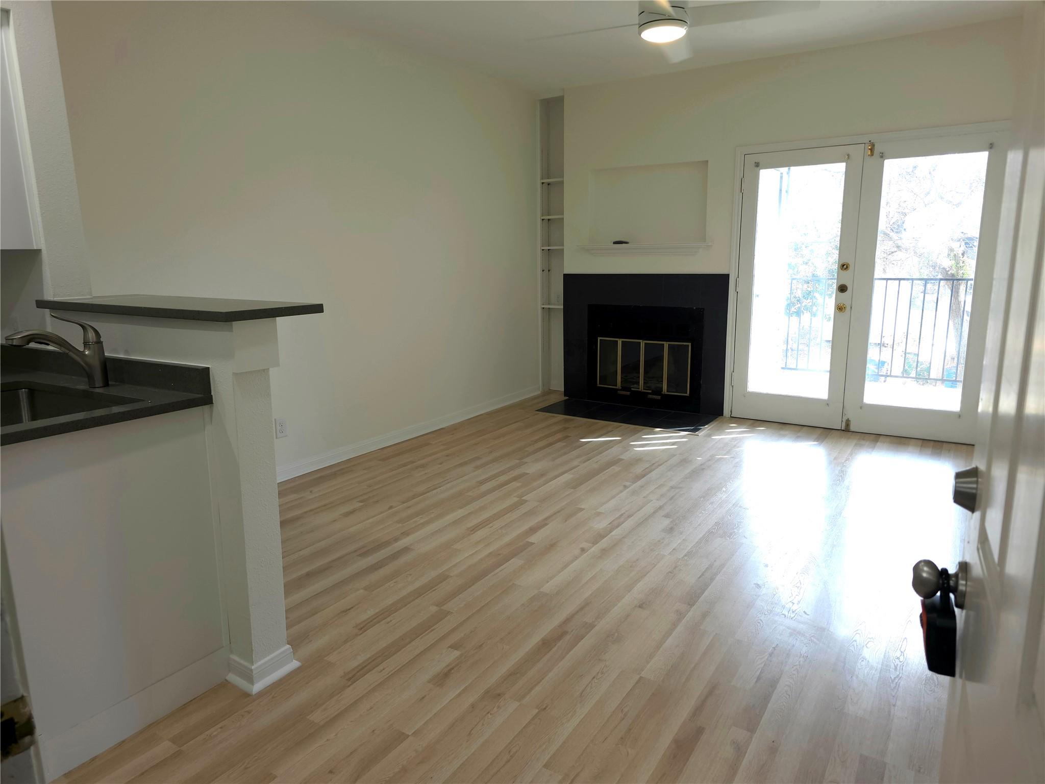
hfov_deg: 73.9
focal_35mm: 23
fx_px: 694
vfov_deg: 58.9
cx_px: 522
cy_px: 392
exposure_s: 1/60.2
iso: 32
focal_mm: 6.3
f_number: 1.7
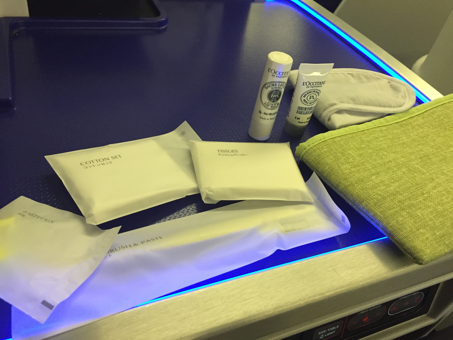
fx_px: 380
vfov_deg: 48.2
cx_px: 226
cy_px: 170
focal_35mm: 29
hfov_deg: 61.7
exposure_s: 1/30
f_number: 2.2
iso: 250
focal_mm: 4.15
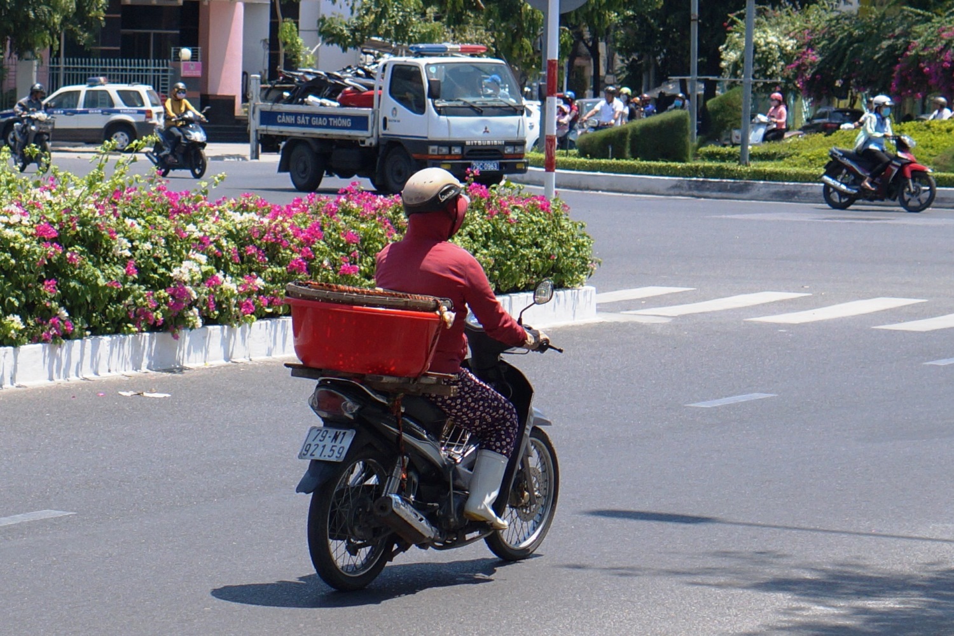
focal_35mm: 52
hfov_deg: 37.9
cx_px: 477
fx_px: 1391
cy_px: 318
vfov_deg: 25.8
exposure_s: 1/2000
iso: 200
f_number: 4
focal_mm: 35
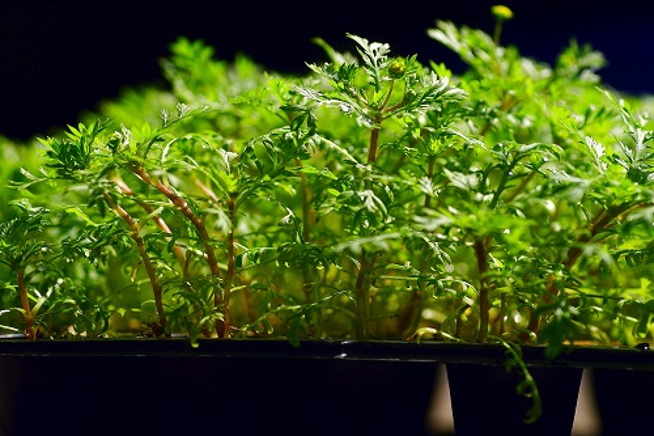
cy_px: 218
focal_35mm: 135
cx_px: 327
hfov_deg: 15.2
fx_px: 2452
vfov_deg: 10.2
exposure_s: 1/1000
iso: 100
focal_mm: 90
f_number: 4
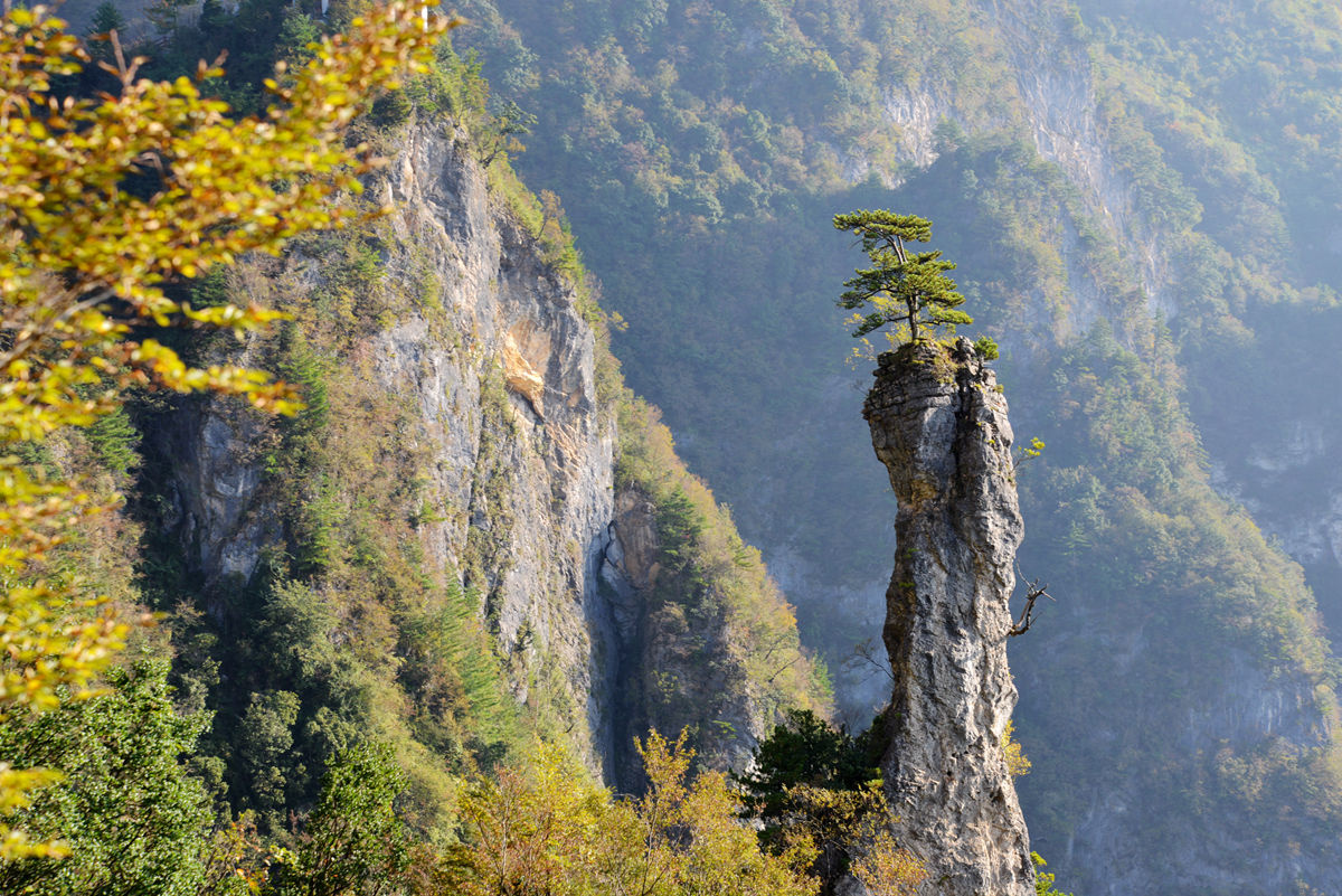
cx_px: 671
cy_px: 448
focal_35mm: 85
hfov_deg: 23.9
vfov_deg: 16.1
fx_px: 3170
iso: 100
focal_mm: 85
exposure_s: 1/60
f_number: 8
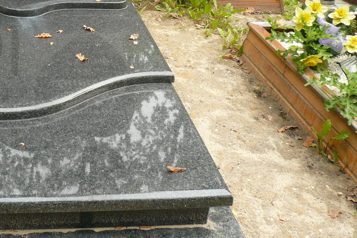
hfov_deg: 35.6
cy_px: 36
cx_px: 100
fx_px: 545
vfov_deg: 24.1
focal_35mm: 55
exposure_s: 1/100
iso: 100
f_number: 2.8
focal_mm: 4.6
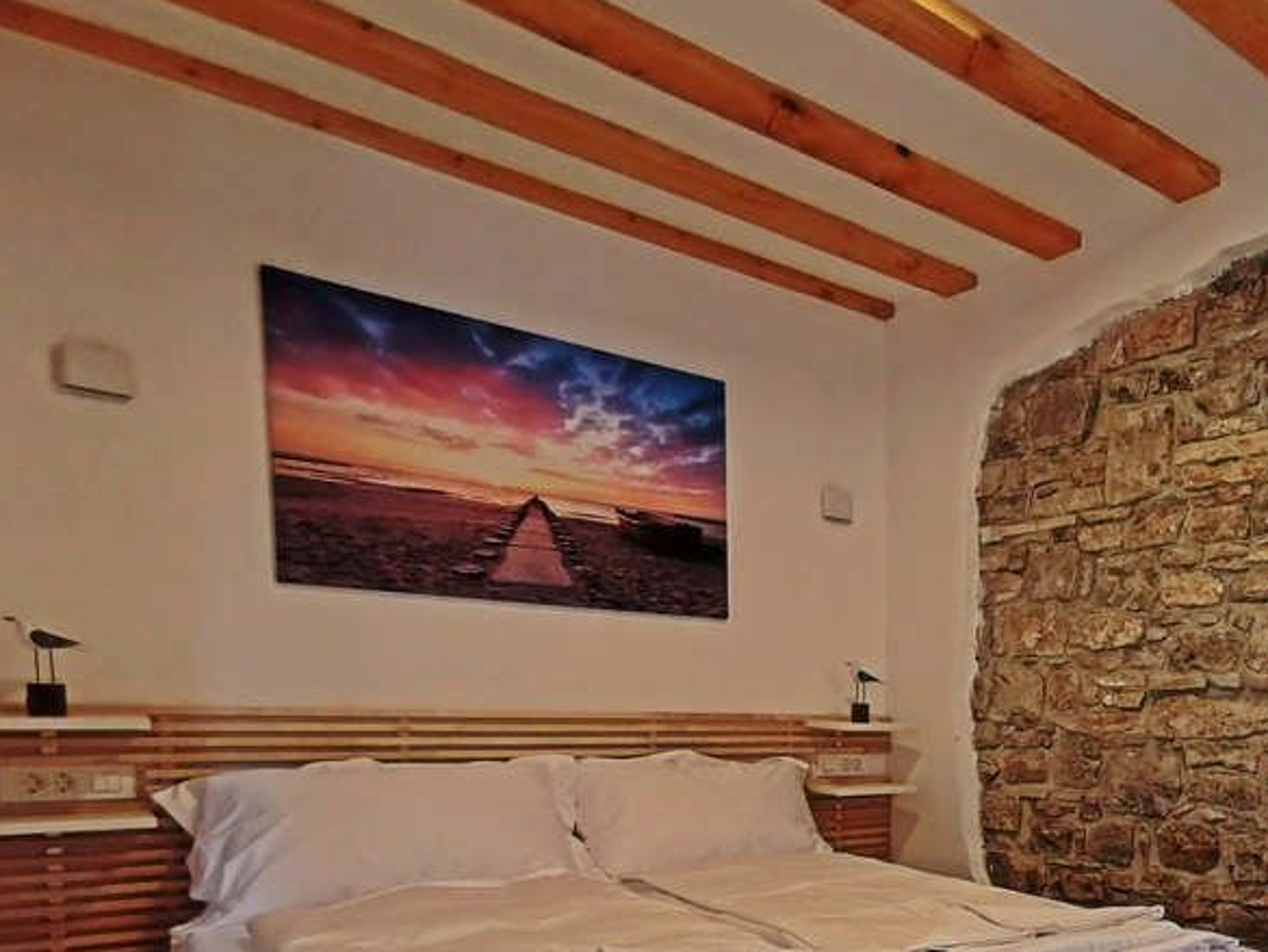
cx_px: 1090
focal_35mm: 28
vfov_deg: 46.4
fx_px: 1026
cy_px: 796
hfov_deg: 56.6
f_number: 2.2
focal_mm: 2.35
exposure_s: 1/100
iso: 320
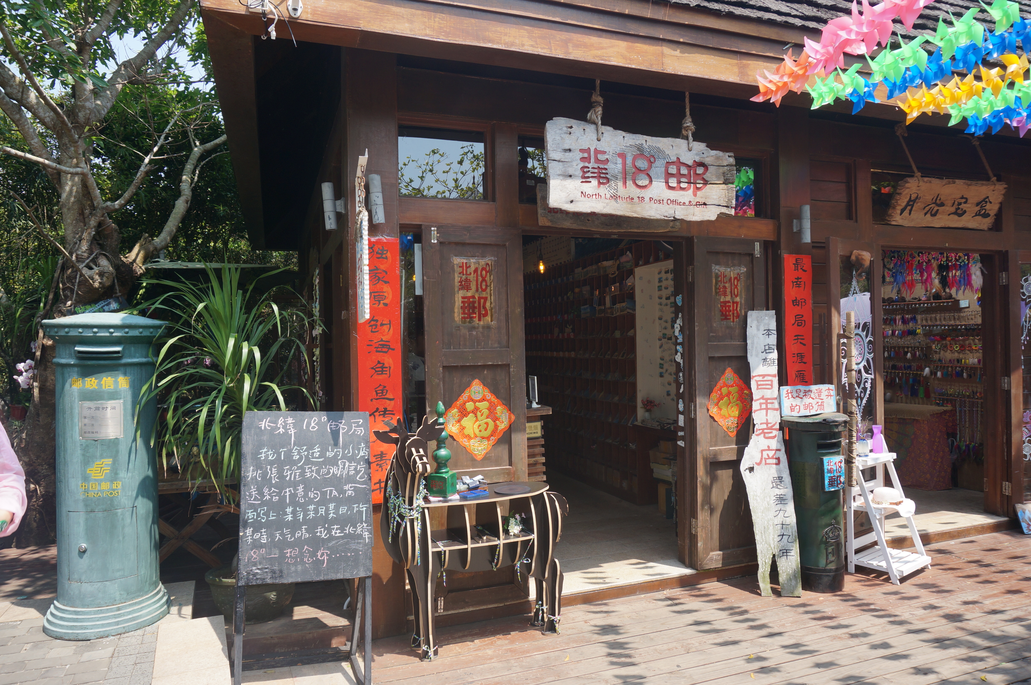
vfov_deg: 53.0
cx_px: 516
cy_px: 342
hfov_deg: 73.8
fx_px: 687
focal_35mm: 24
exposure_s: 1/200
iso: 100
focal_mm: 16
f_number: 5.6
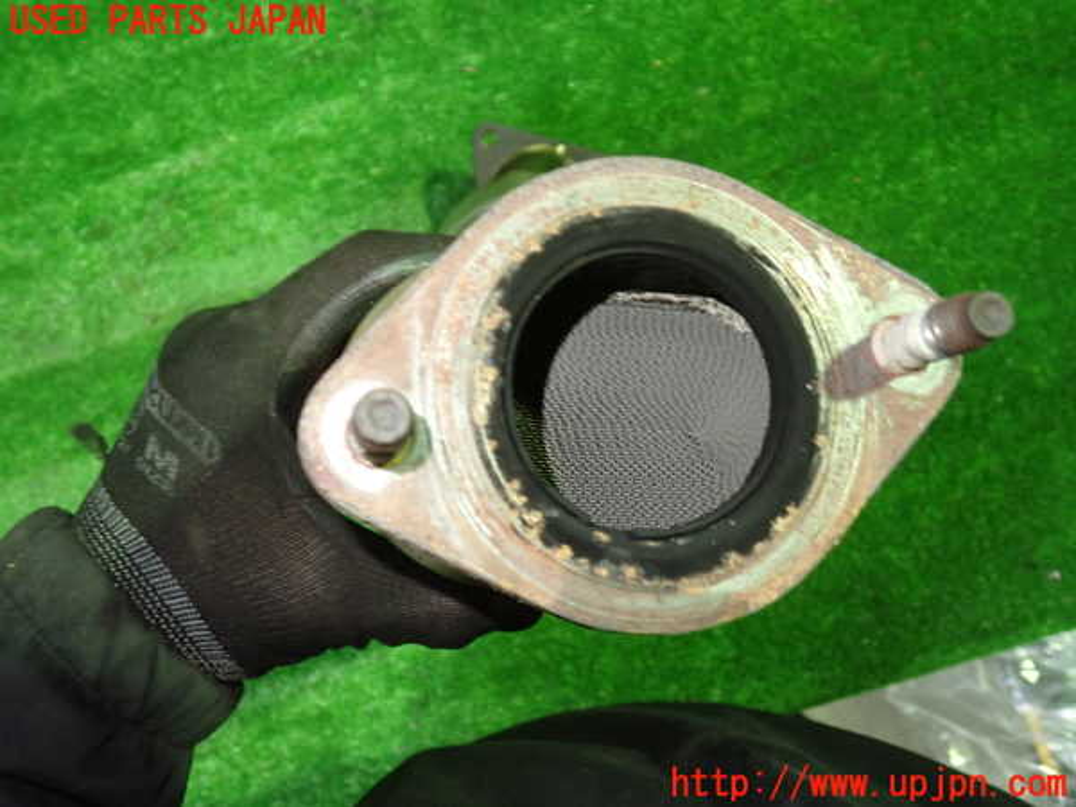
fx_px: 933
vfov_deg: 46.8
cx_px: 538
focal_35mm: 30
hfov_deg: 60.0
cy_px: 404
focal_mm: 5.4
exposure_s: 1/30
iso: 640
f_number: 2.3
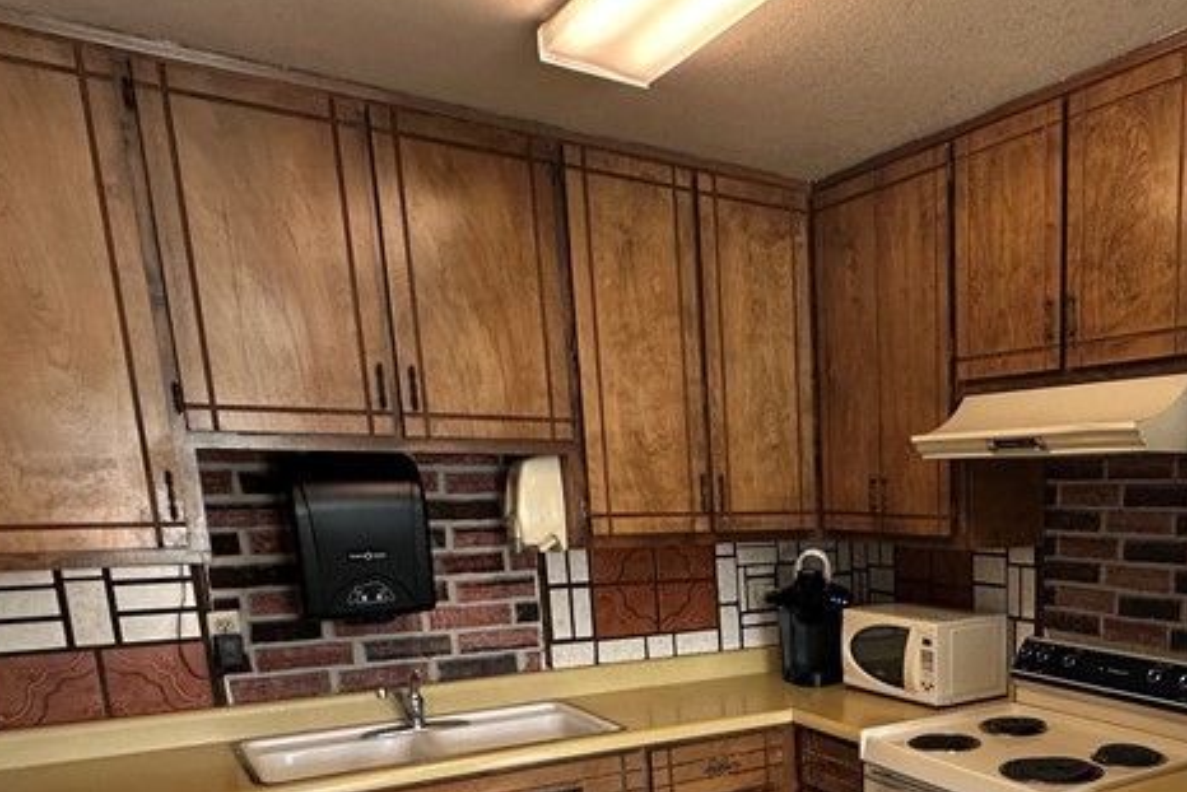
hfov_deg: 53.8
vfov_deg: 38.3
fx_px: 1055
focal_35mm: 32
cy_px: 716
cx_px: 986
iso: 200
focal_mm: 2.22
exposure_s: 1/120
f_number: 2.2
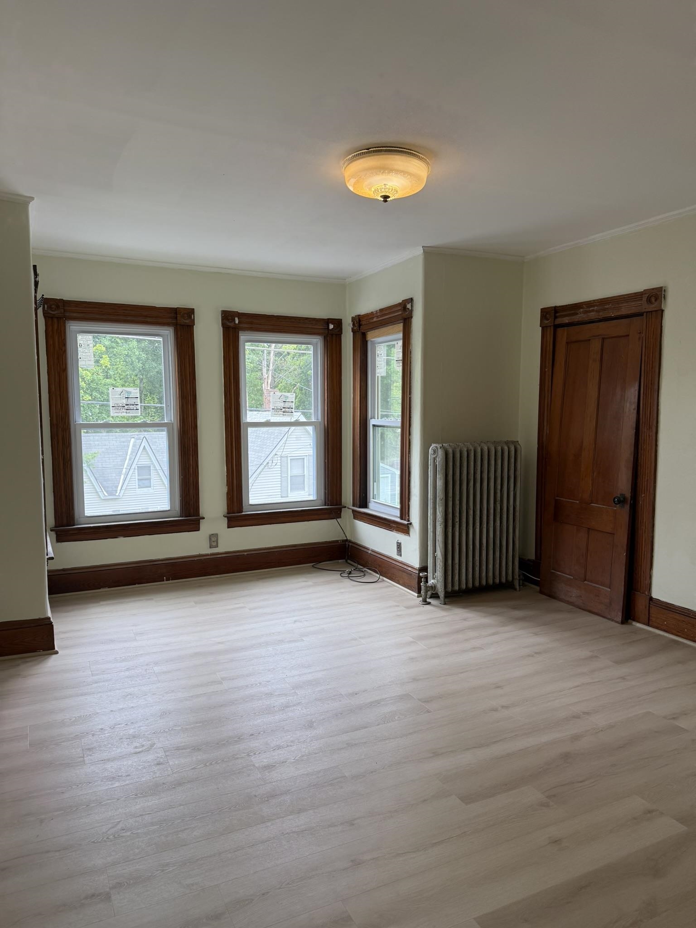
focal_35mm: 24
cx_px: 348
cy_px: 464
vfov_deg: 71.6
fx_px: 643
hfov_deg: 56.8
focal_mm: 6.76
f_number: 1.78
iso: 100
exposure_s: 1/240
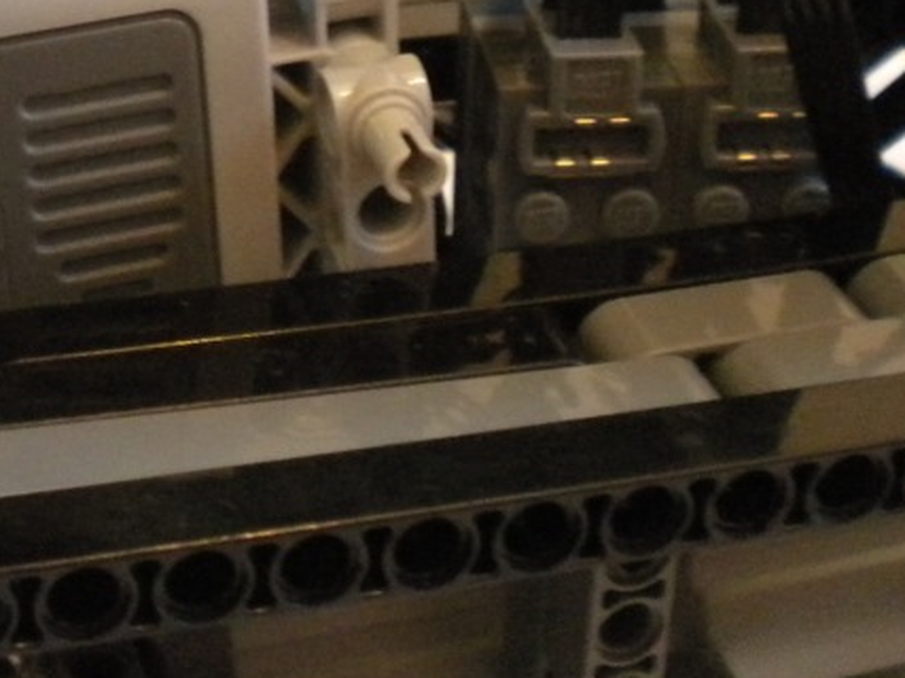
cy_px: -112
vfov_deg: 16.9
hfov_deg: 23.1
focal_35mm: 84
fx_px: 2195
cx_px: 225
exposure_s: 1/40.5
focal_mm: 6.3
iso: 800
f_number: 3.1
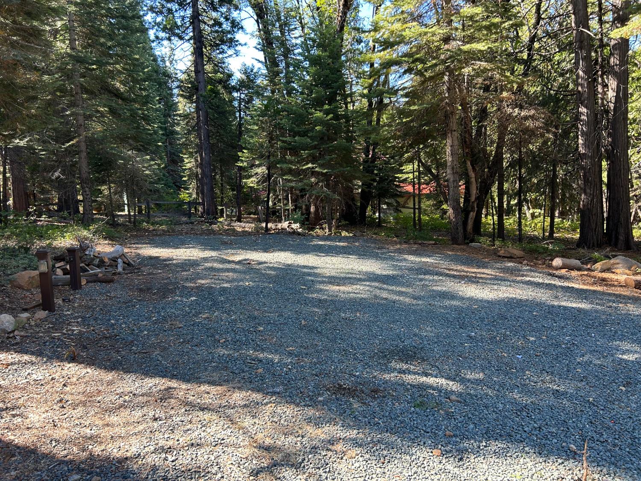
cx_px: 320
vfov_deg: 53.1
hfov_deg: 67.3
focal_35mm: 26
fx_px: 481
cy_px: 240
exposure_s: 1/185
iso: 50
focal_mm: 5.7
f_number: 1.5
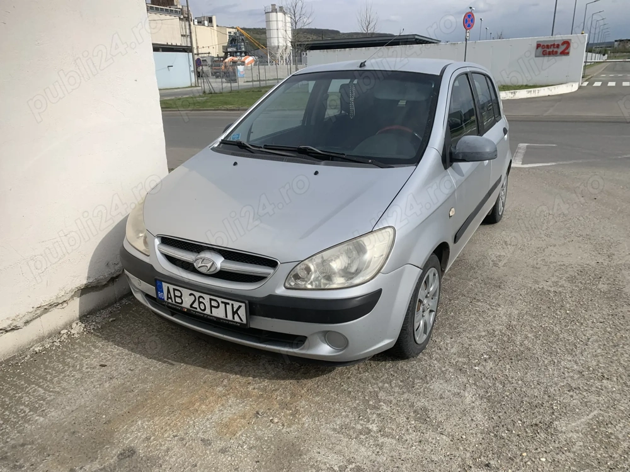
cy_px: 236
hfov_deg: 67.3
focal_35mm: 26
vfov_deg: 53.1
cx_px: 315
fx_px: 473
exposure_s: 1/3521
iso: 25
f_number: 1.8
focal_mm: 4.25
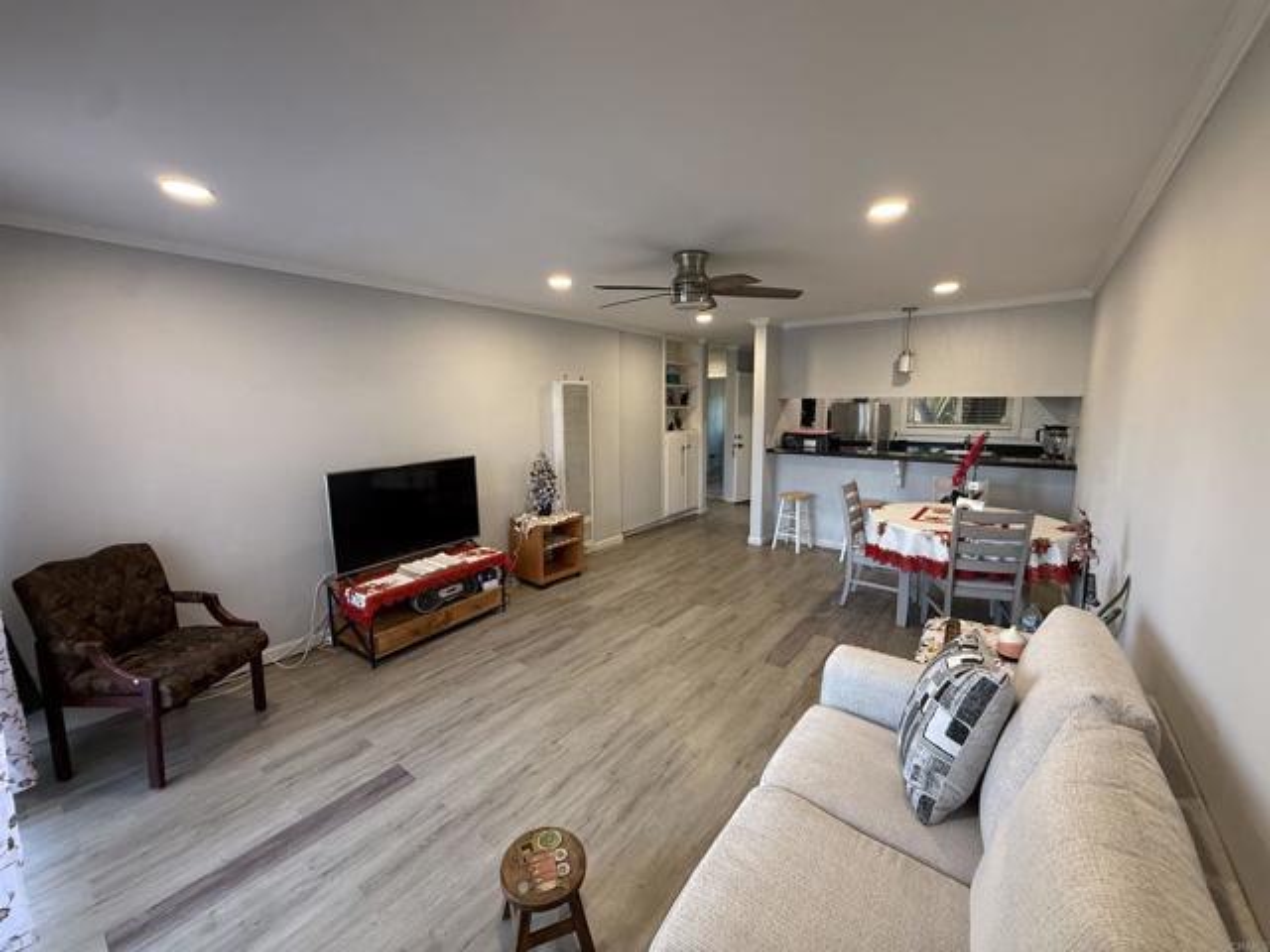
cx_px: 635
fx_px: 514
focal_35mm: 14
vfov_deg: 85.7
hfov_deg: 102.1
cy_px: 476
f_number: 2.2
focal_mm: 2.22
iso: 320
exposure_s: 1/120
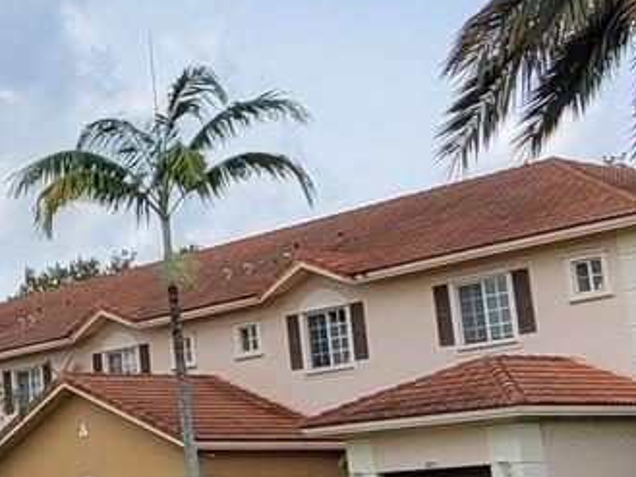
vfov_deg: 18.2
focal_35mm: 81
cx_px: -218
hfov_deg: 21.5
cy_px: 168
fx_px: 1489
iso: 64
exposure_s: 1/1864
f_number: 2.2
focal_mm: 2.2
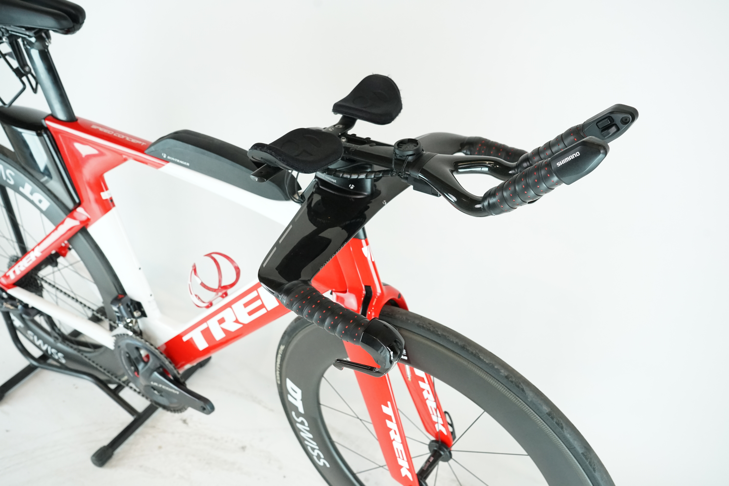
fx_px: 648
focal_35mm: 32
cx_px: 364
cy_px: 243
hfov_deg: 58.7
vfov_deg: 41.1
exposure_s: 1/200
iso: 2500
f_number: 6.3
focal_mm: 32
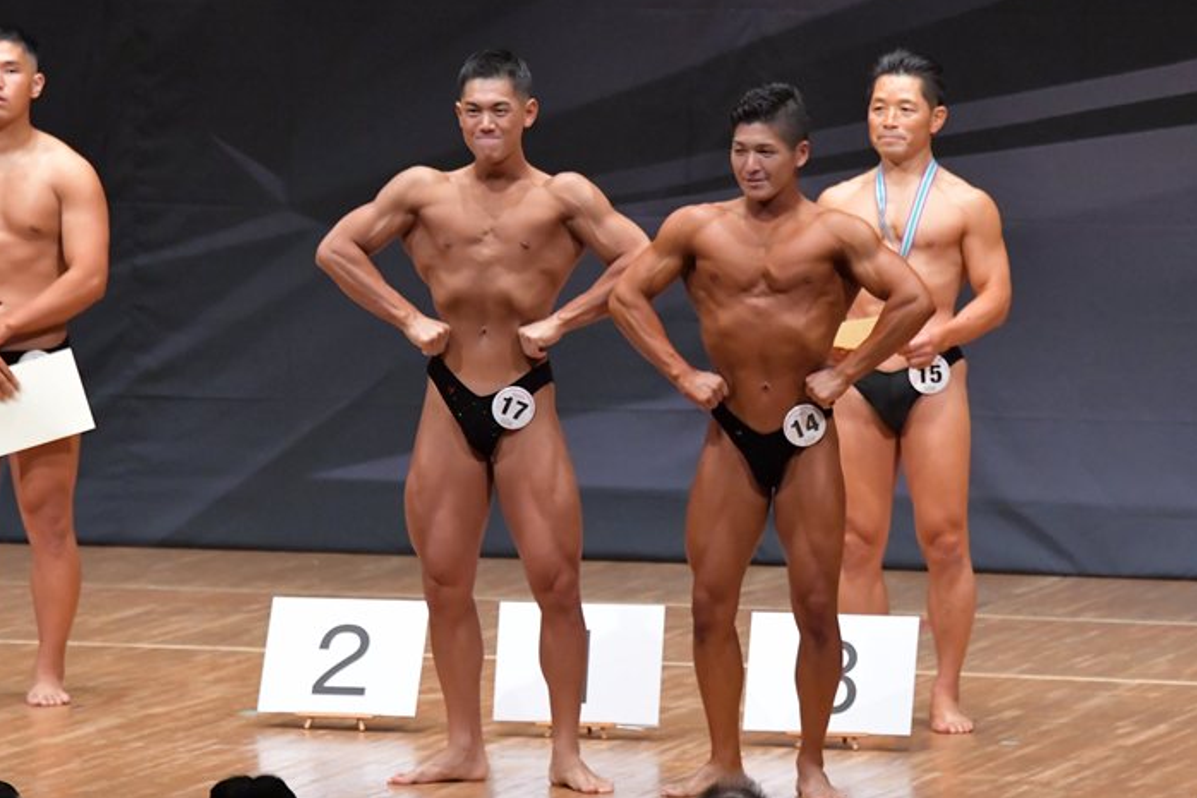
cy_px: 424
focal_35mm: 283
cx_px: 565
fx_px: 9407
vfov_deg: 4.9
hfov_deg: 7.3
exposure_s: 1/400
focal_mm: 170
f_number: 5.6
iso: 8000
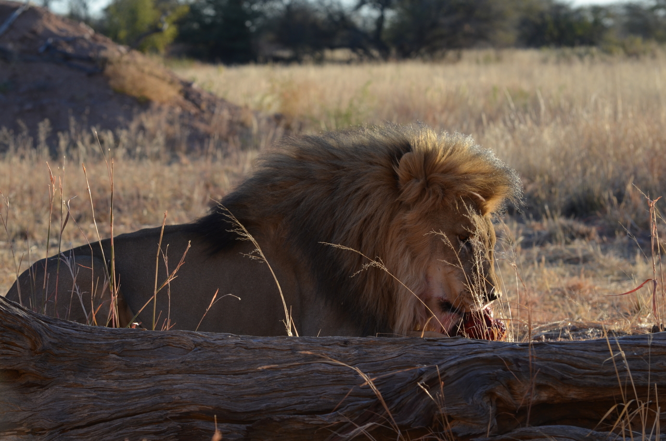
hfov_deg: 10.6
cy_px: 220
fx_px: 3600
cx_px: 333
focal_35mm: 195
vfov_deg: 7.0
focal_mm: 130
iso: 200
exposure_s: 1/200
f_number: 7.1
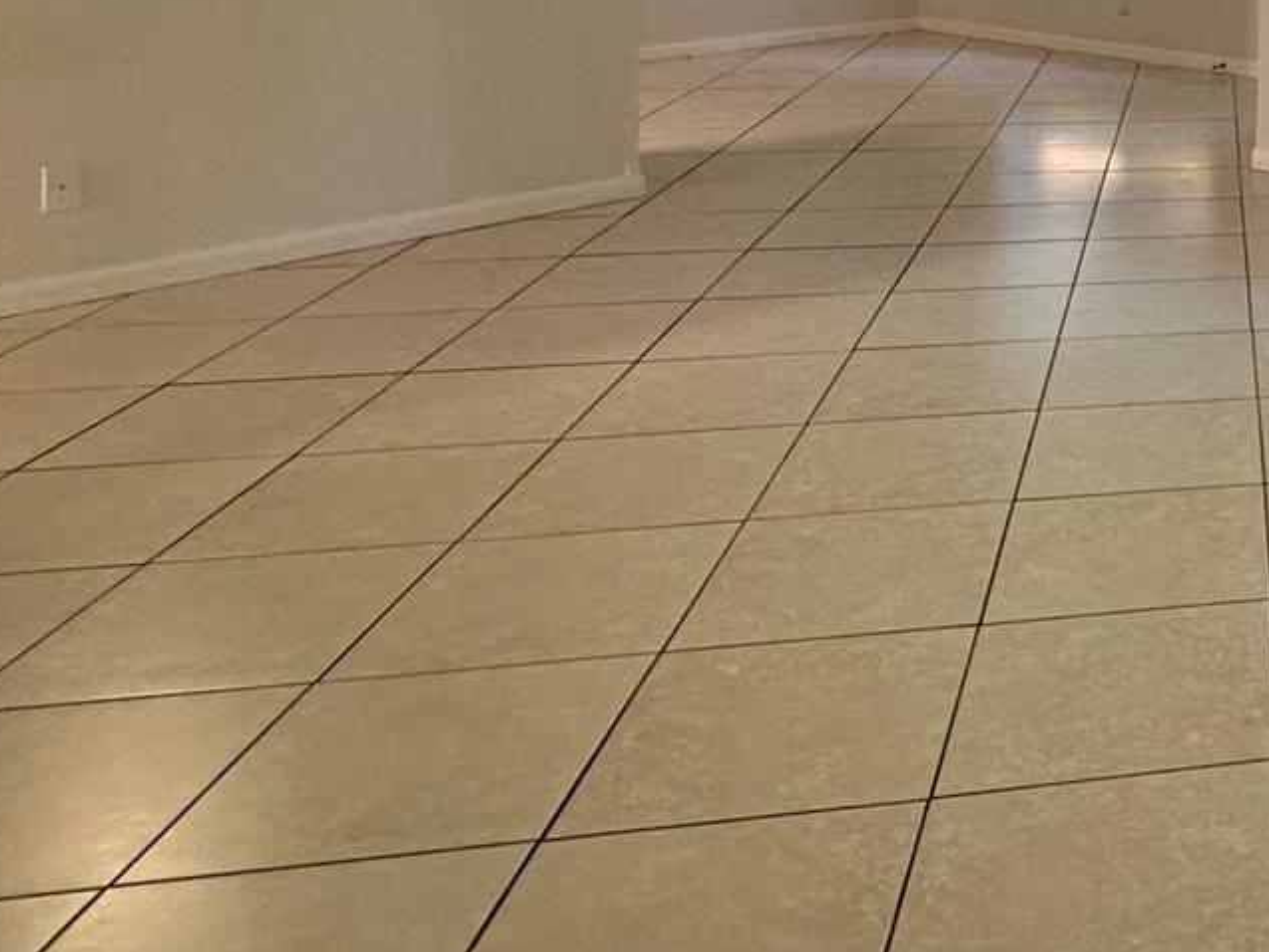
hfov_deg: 32.8
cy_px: -80
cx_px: 1596
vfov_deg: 29.3
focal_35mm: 45
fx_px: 1650
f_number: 2.2
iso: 200
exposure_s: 1/120
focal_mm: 2.22
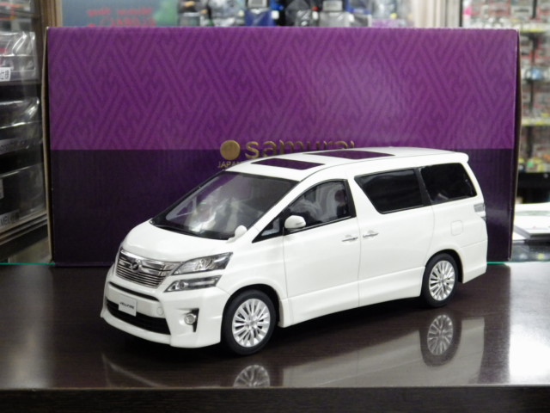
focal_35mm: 59
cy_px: 206
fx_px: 937
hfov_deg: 32.7
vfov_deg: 24.8
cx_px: 275
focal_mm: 10.7
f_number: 4
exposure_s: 1/30
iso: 800
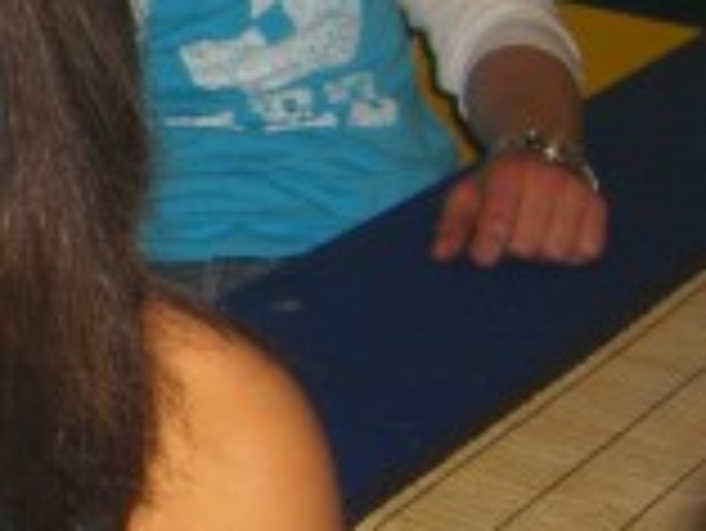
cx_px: -504
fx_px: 2960
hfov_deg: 12.6
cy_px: 140
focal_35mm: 145
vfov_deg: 10.2
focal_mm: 7.9
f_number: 2.8
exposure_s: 1/60
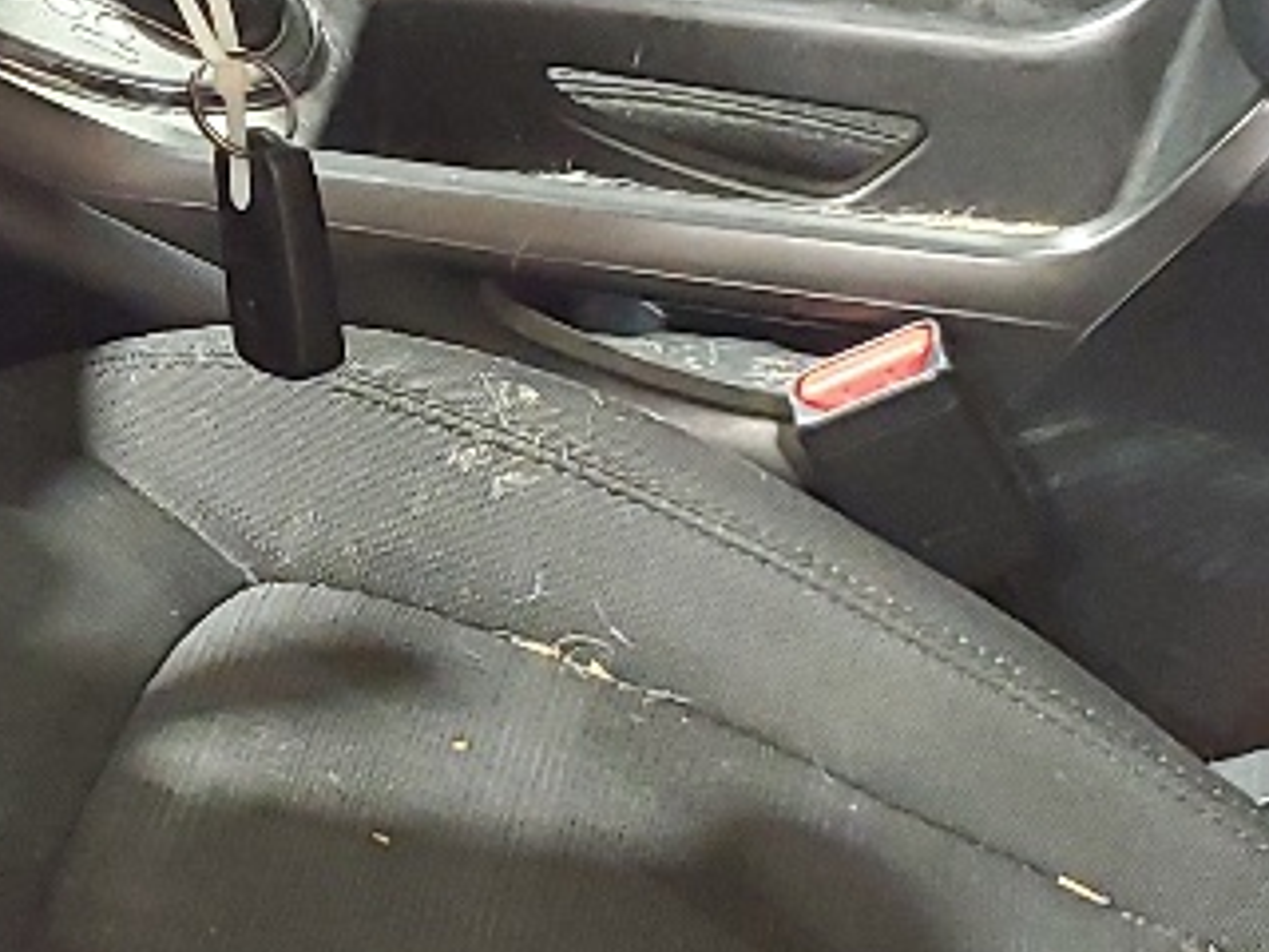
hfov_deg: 15.1
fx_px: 4766
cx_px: 258
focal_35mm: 130
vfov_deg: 11.4
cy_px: 361
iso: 291
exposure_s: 1/17
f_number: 1.5
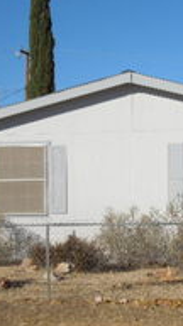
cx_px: 137
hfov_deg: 12.8
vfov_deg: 22.7
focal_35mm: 94
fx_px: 814
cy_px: 199
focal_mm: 8.7
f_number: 8
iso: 400
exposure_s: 1/1600
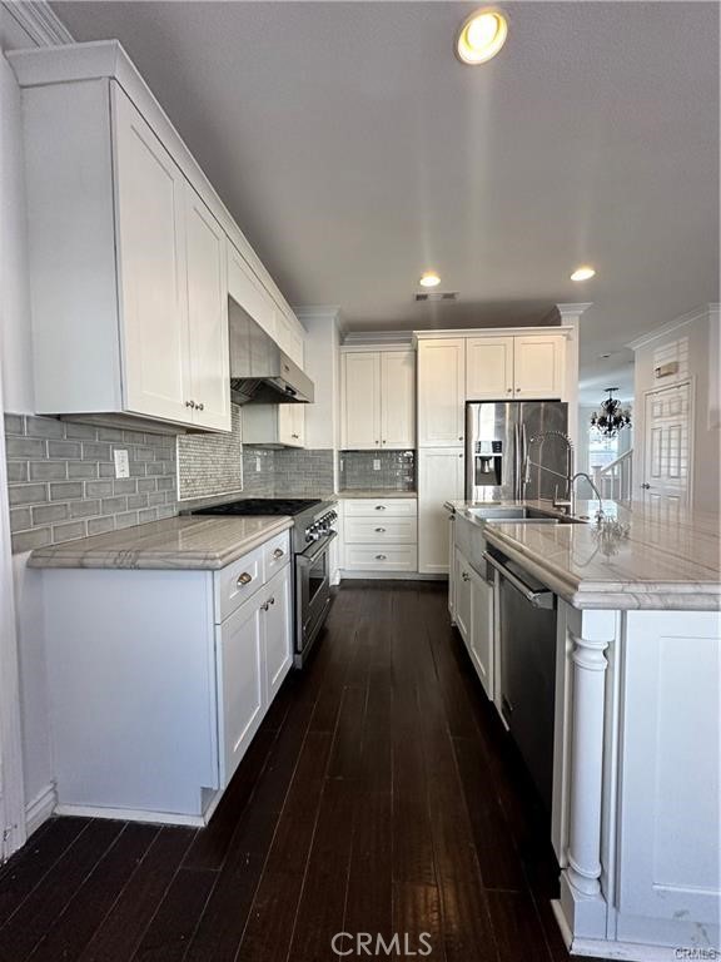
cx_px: 360
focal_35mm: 14
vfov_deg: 102.1
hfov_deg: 85.7
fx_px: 389
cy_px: 481
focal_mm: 2.22
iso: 250
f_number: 2.2
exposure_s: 1/120
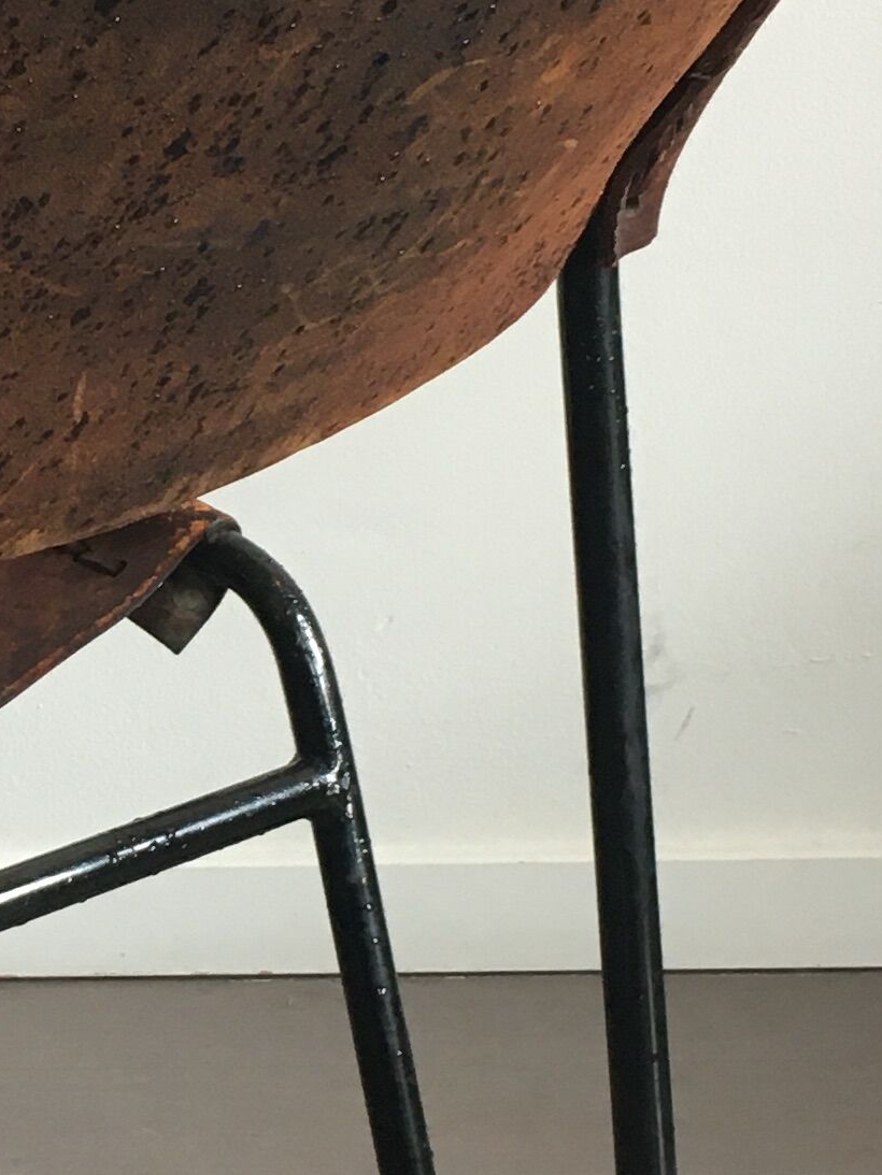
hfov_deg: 13.4
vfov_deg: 18.4
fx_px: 3634
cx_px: -205
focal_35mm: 107
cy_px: 618
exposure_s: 1/33
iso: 100
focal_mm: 4.15
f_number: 2.2
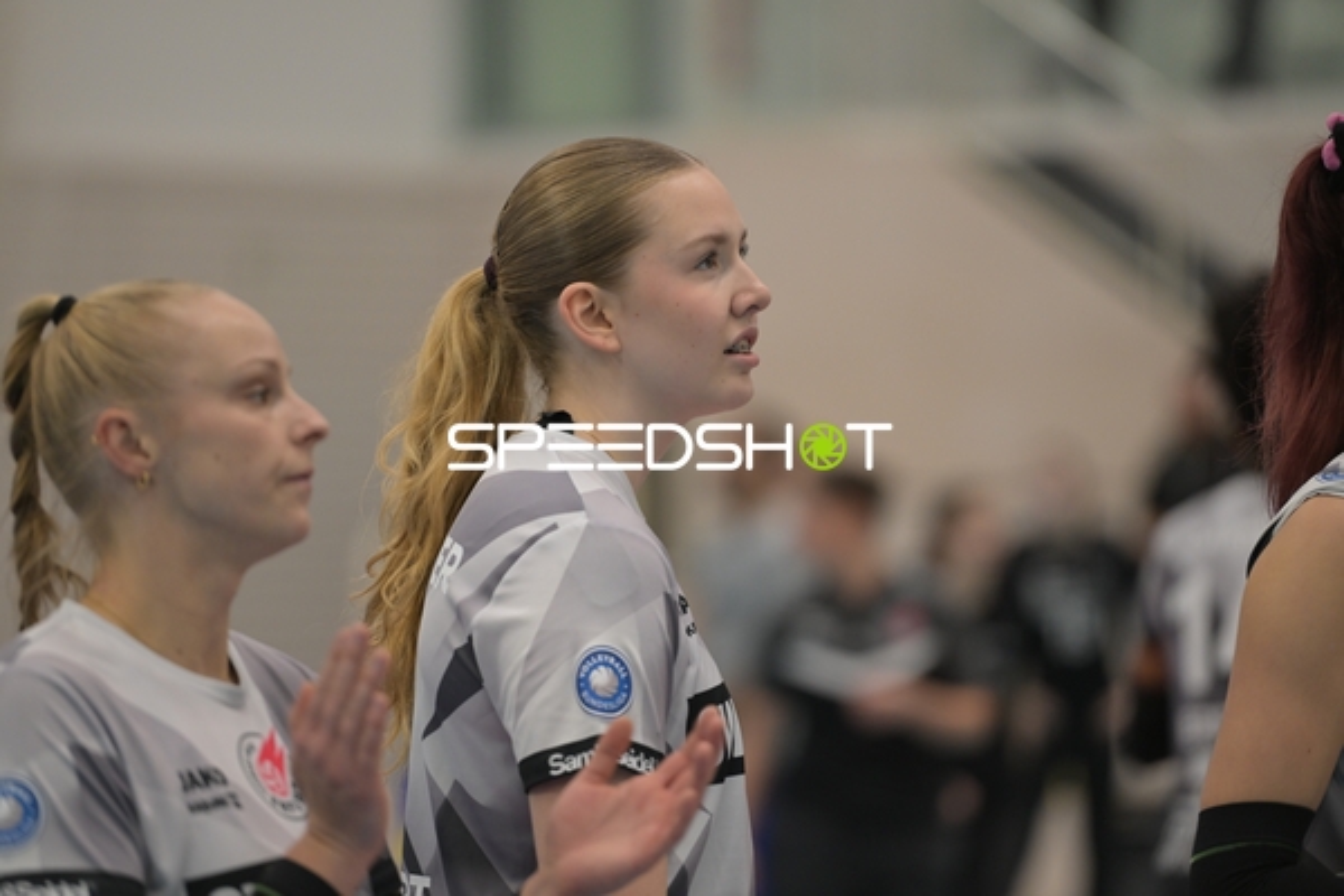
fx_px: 7466
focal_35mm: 200
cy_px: 448
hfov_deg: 10.3
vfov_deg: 6.9
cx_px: 672
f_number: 2.8
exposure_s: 1/640
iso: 1600
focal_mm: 200
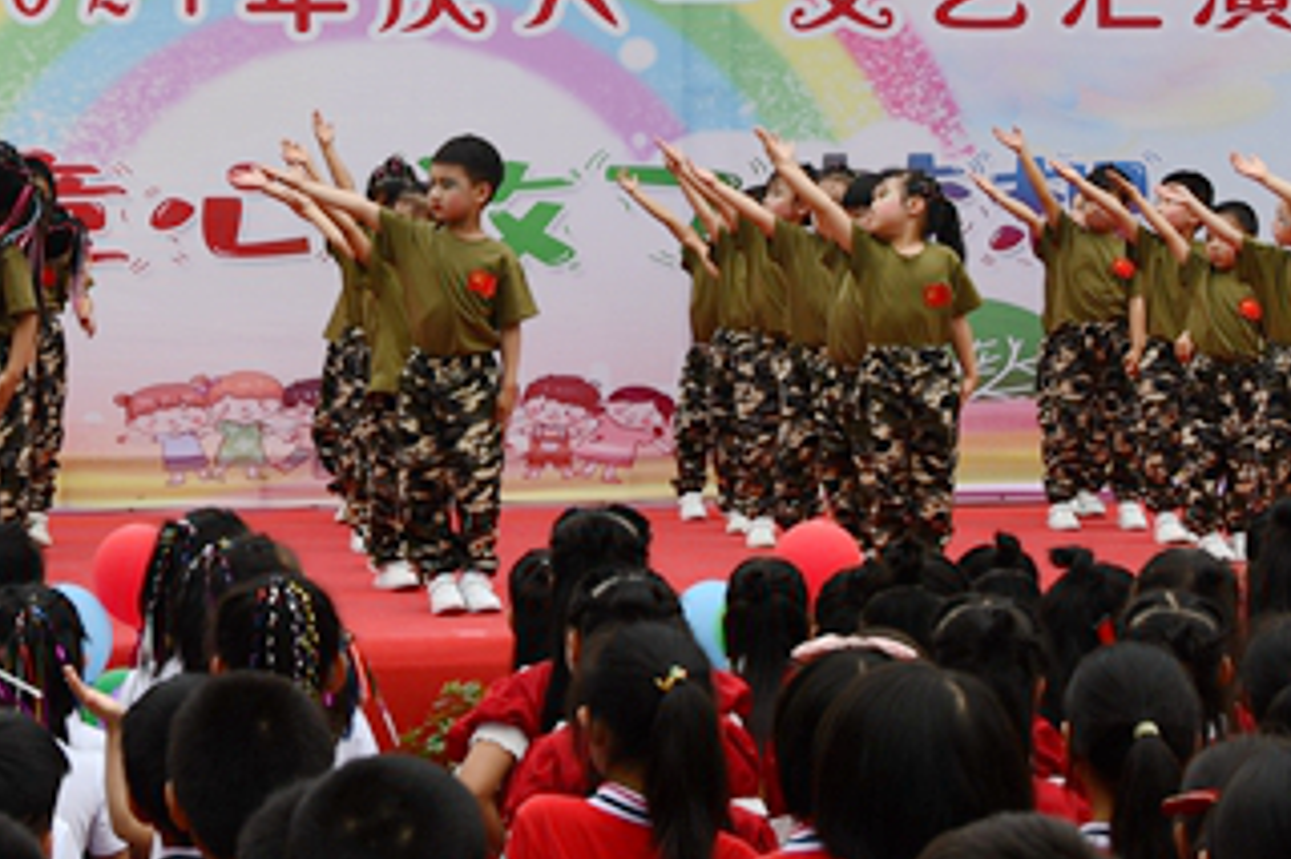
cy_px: 10
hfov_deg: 19.4
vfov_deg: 12.9
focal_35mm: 105
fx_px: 3763
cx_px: 436
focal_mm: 28
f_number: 8
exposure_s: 1/250
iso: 110
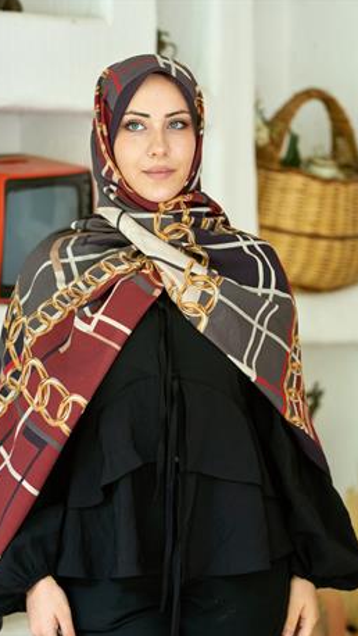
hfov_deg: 9.9
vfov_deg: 17.6
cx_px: 151
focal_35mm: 122
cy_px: 318
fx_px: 2057
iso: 800
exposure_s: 1/125
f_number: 4.5
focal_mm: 115
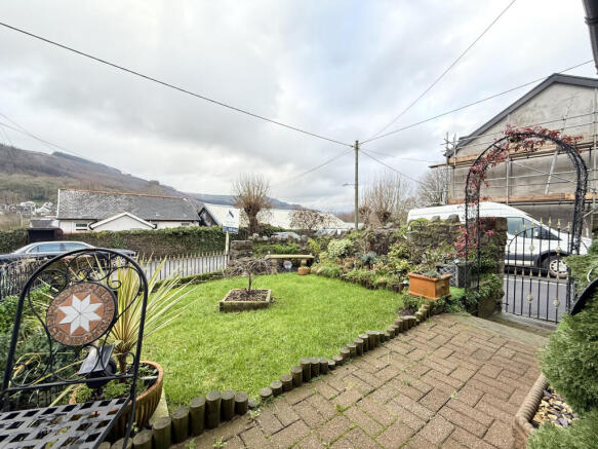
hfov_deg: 102.1
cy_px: 224
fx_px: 242
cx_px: 299
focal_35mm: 14
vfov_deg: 85.7
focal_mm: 2.22
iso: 100
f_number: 2.2
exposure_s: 1/99
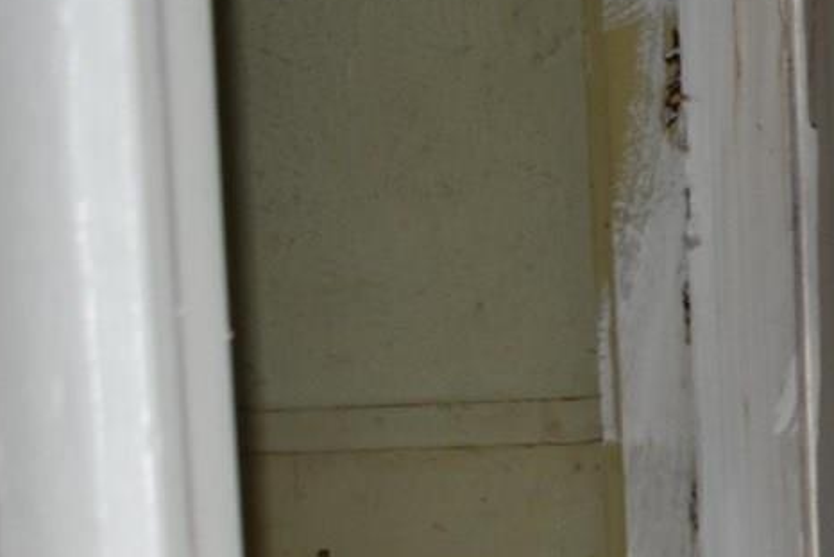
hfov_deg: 10.7
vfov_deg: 7.2
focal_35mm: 178
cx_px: 1611
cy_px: 1406
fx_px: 4125
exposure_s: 1/60
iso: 220
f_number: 3.5
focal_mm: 18
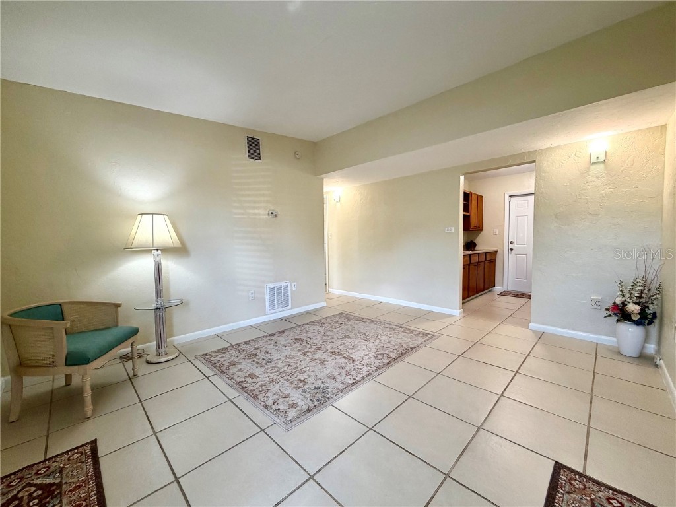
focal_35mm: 14
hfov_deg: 102.1
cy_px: 254
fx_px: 273
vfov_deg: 85.7
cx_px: 338
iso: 200
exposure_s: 1/120
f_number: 2.2
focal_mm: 2.22
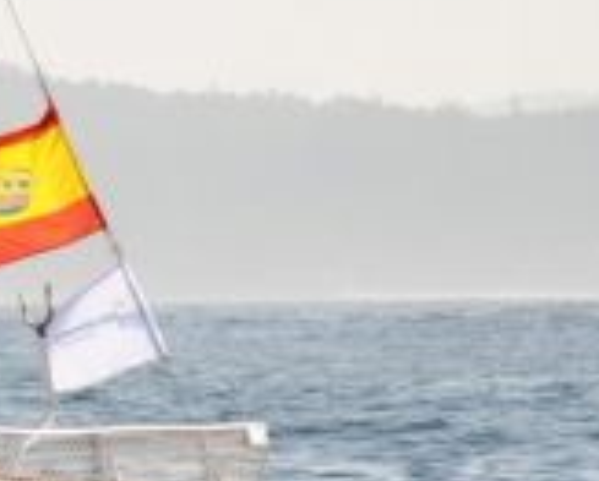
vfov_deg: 1.9
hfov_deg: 2.4
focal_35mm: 802
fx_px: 14243
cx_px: -647
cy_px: 398
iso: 110
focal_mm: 116
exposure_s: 1/500
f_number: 5.6
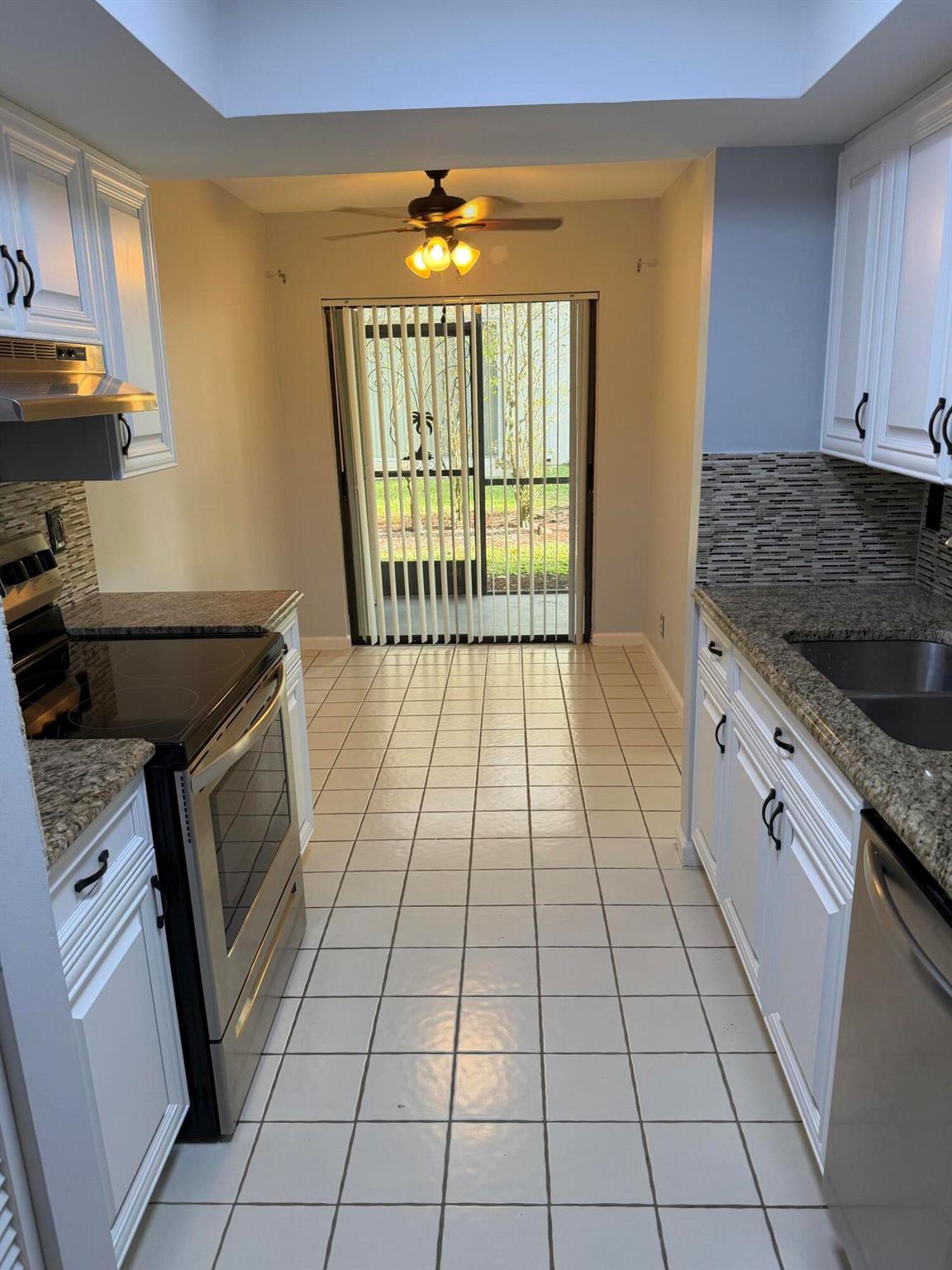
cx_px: 476
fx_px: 880
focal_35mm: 24
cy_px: 635
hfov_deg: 56.8
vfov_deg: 71.6
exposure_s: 1/120
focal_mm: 6.76
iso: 125
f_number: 1.78
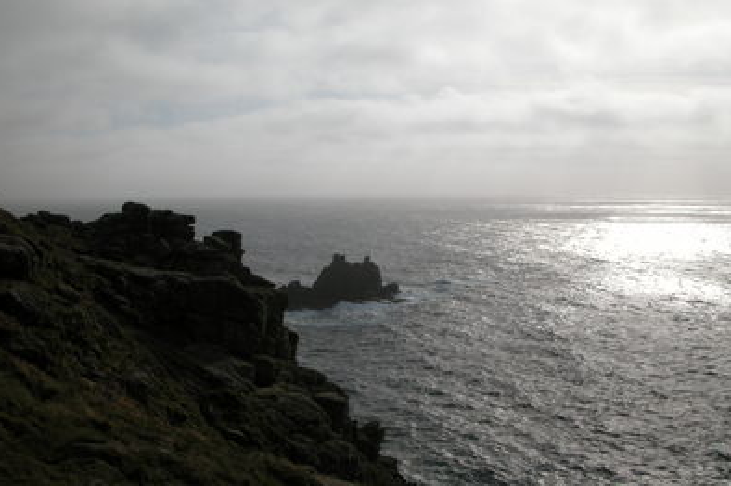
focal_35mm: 37
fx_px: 751
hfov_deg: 51.9
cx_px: 362
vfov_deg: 35.9
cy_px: 245
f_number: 8
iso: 100
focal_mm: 8.9
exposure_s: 1/896
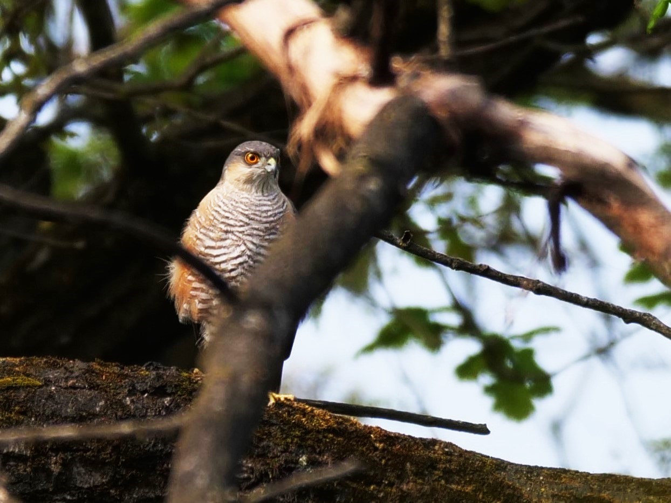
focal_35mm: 800
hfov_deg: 2.5
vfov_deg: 1.9
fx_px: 15507
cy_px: 252
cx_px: 336
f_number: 6.3
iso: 200
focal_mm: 400
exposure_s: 1/250
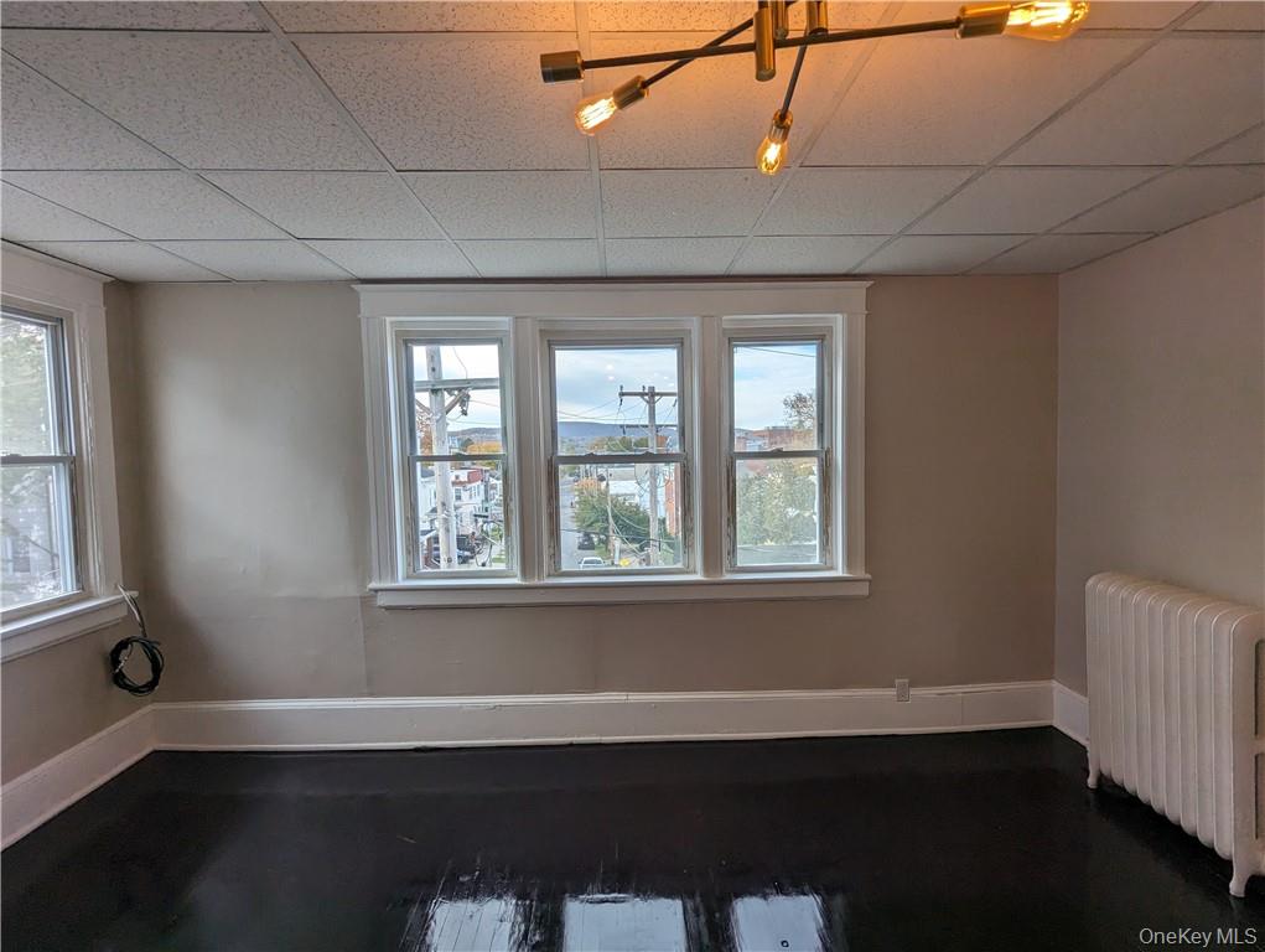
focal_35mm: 16
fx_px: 585
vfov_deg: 78.2
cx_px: 632
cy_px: 476
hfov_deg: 94.4
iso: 48
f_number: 2.2
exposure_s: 1/301
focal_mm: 2.35
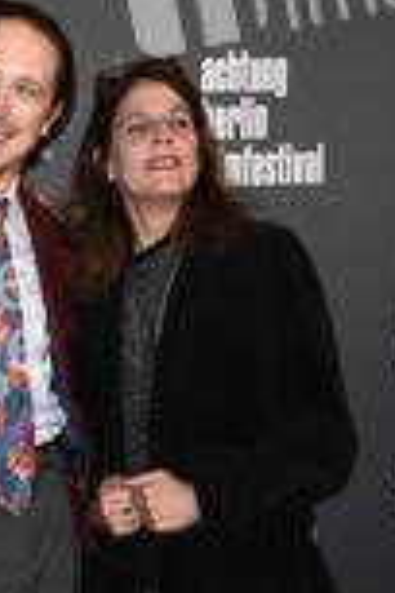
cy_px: 546
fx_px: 1547
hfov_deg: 14.2
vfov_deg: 21.2
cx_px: -35
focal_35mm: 94
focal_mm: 36
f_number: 6.3
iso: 1250
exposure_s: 1/250
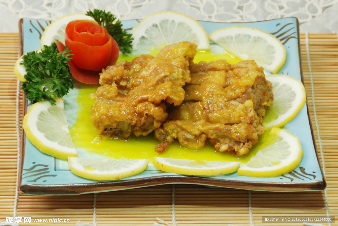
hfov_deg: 9.1
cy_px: 113
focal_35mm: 225
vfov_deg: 6.1
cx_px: 169
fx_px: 2115
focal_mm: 150
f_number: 9
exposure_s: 1/10
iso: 200
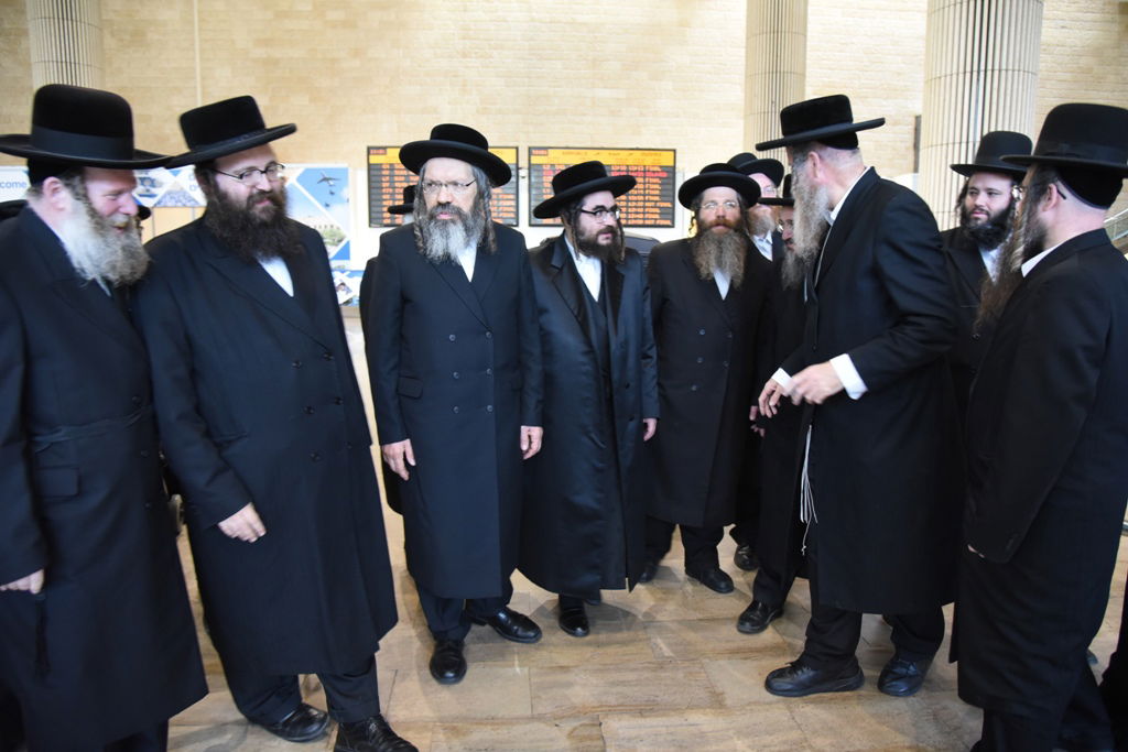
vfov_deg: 53.1
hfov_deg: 73.7
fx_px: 752
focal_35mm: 24
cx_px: 564
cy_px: 376
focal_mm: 24
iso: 3200
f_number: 4
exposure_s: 1/80
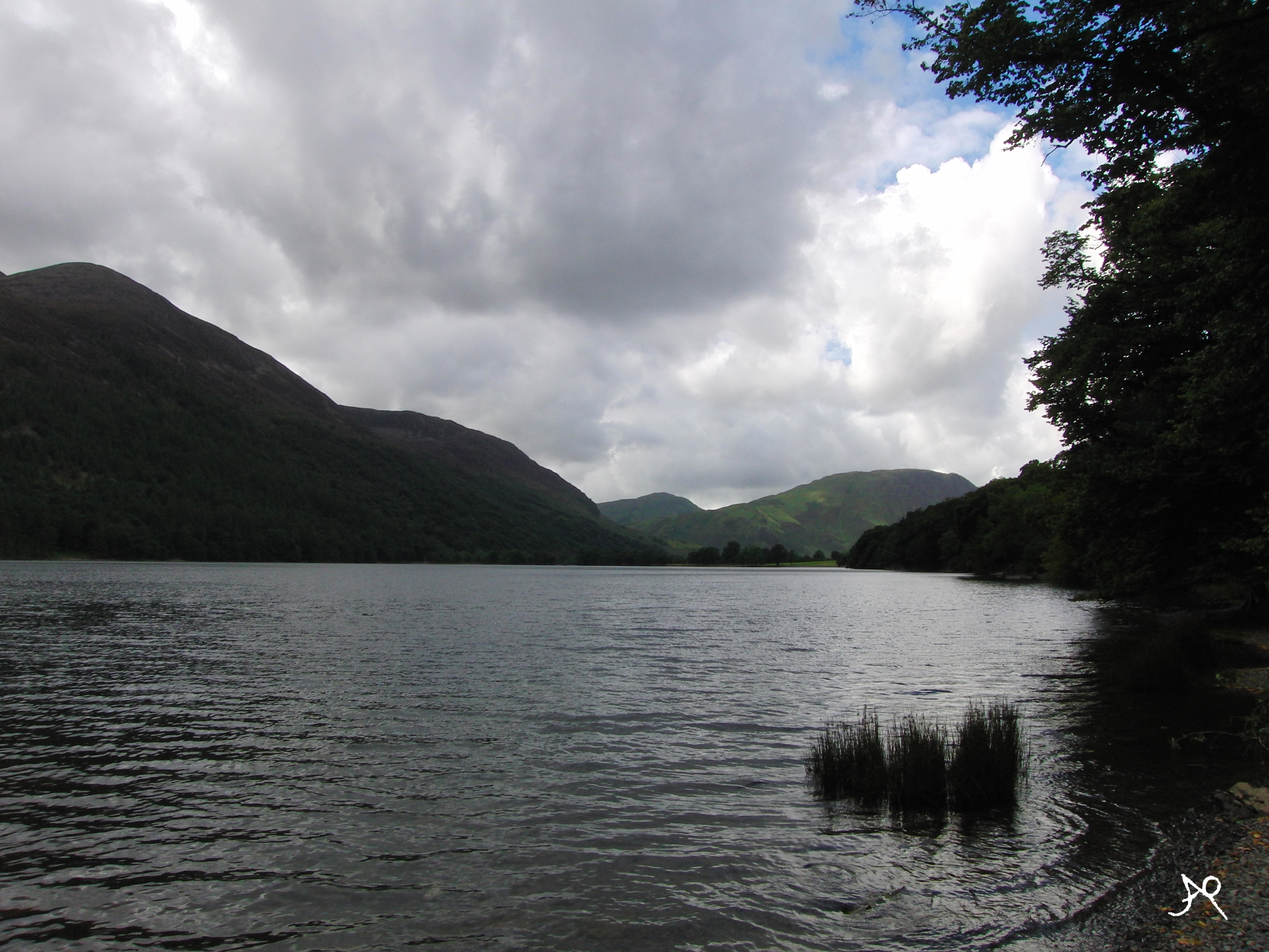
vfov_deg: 53.1
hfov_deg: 67.3
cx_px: 634
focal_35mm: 26
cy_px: 476
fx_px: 953
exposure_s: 1/400
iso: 100
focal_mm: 4.6
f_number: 6.2
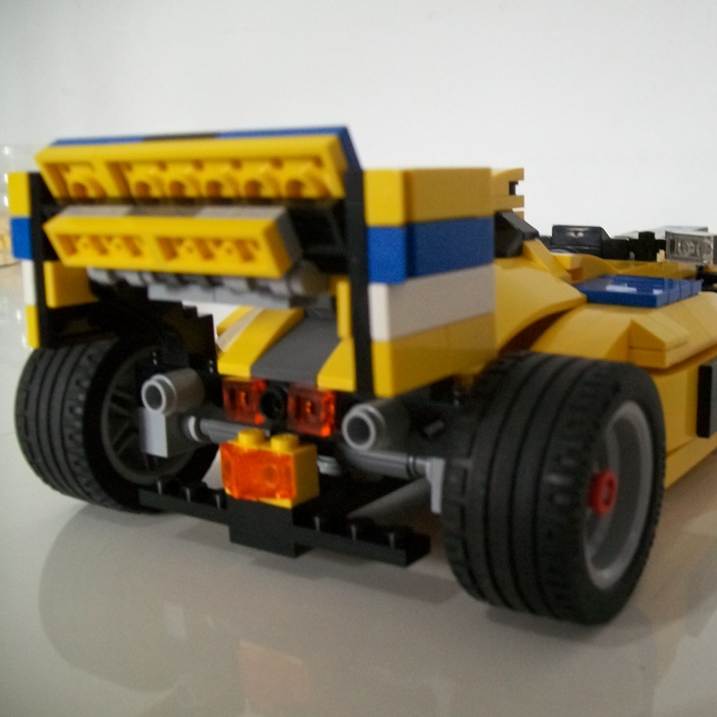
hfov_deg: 40.3
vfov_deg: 40.9
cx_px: 486
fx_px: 961
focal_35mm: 41
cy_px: 365
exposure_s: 1/30
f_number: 2.7
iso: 160
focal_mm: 6.1
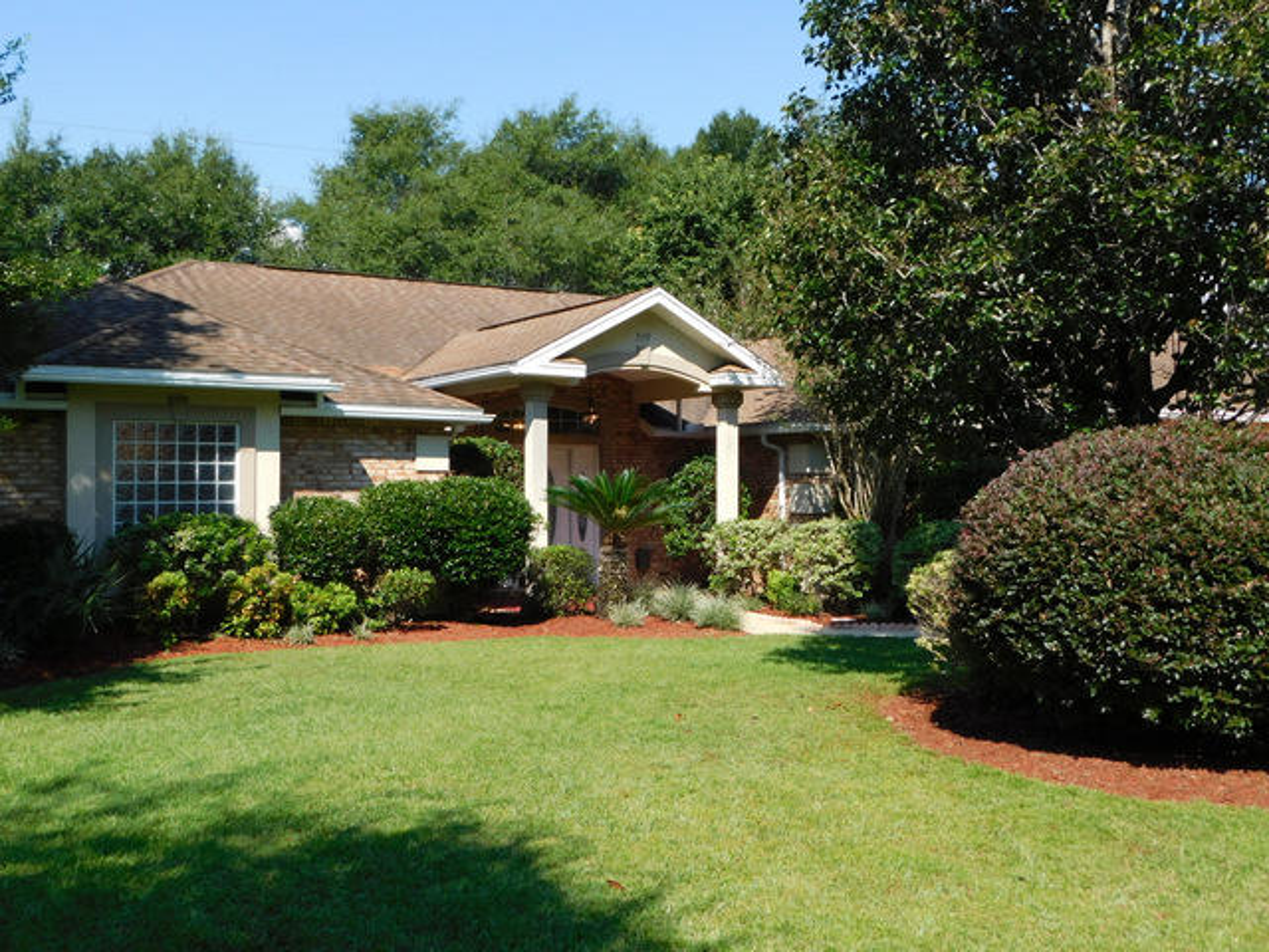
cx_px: 634
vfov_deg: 39.7
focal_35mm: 36
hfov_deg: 51.4
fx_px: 1320
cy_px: 476
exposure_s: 1/800
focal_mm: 6.3
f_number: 3.5
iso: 125
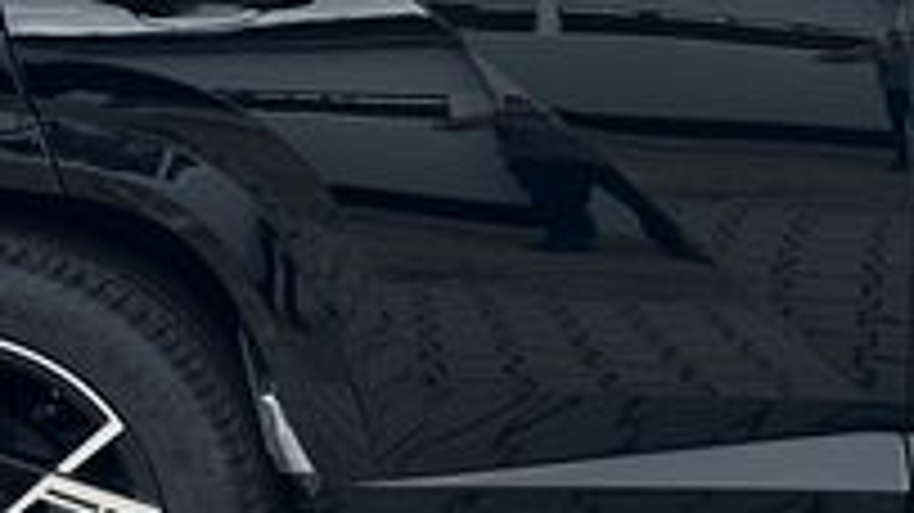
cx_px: 1036
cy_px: -158
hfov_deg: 15.8
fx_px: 3198
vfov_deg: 9.0
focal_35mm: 132
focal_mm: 6.86
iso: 80
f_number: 1.78
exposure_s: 1/1393
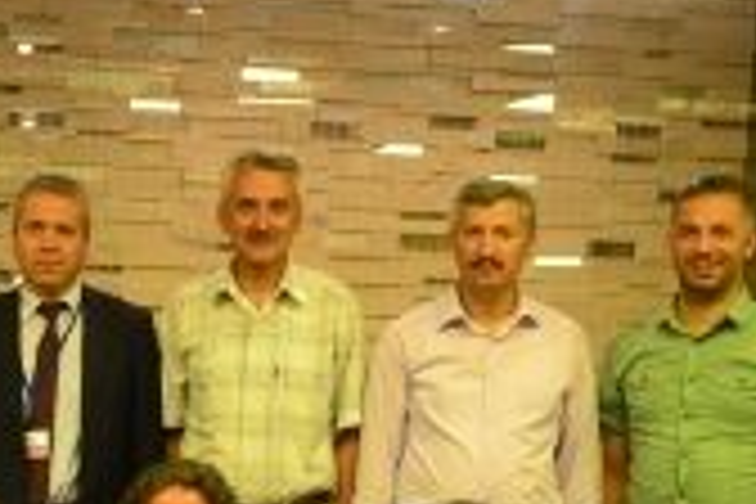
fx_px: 1680
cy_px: 542
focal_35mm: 80
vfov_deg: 16.6
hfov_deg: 24.8
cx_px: 112
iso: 800
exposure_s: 1/15
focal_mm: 20
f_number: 4
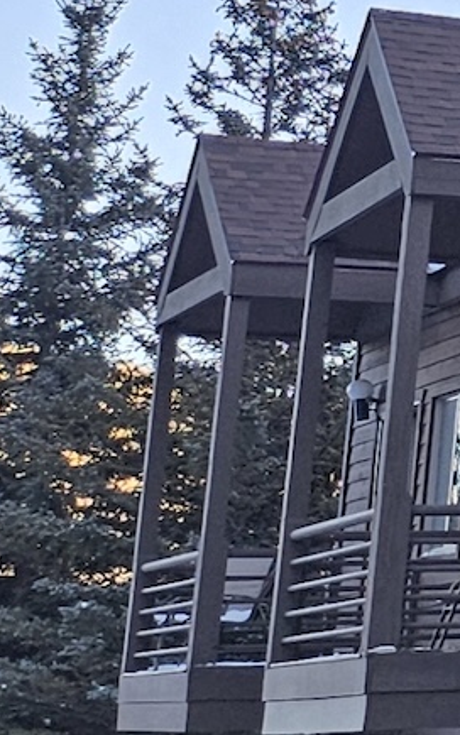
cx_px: 2244
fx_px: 3148
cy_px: 108
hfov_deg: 5.9
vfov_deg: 13.2
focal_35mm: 157
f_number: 1.8
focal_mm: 5.4
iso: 40
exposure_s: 1/224
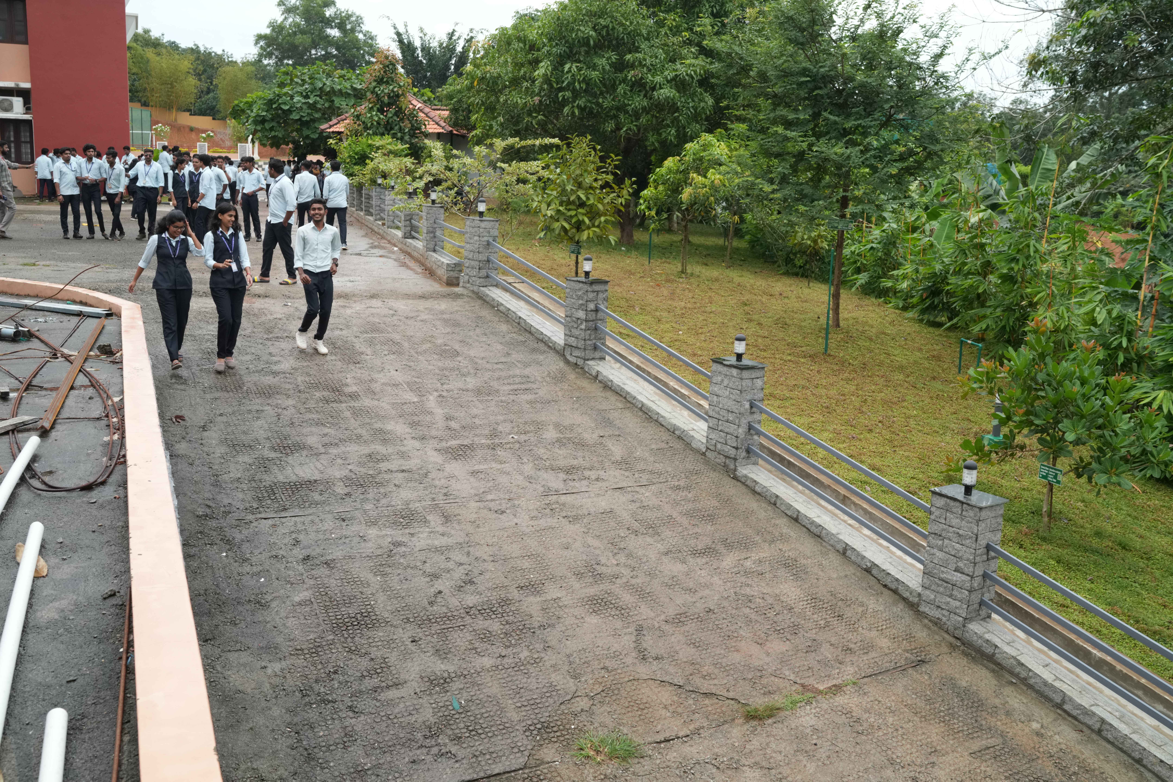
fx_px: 1140
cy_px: 391
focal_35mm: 35
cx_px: 586
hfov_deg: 54.4
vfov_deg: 37.9
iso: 800
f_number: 6.3
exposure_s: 1/1000
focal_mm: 35
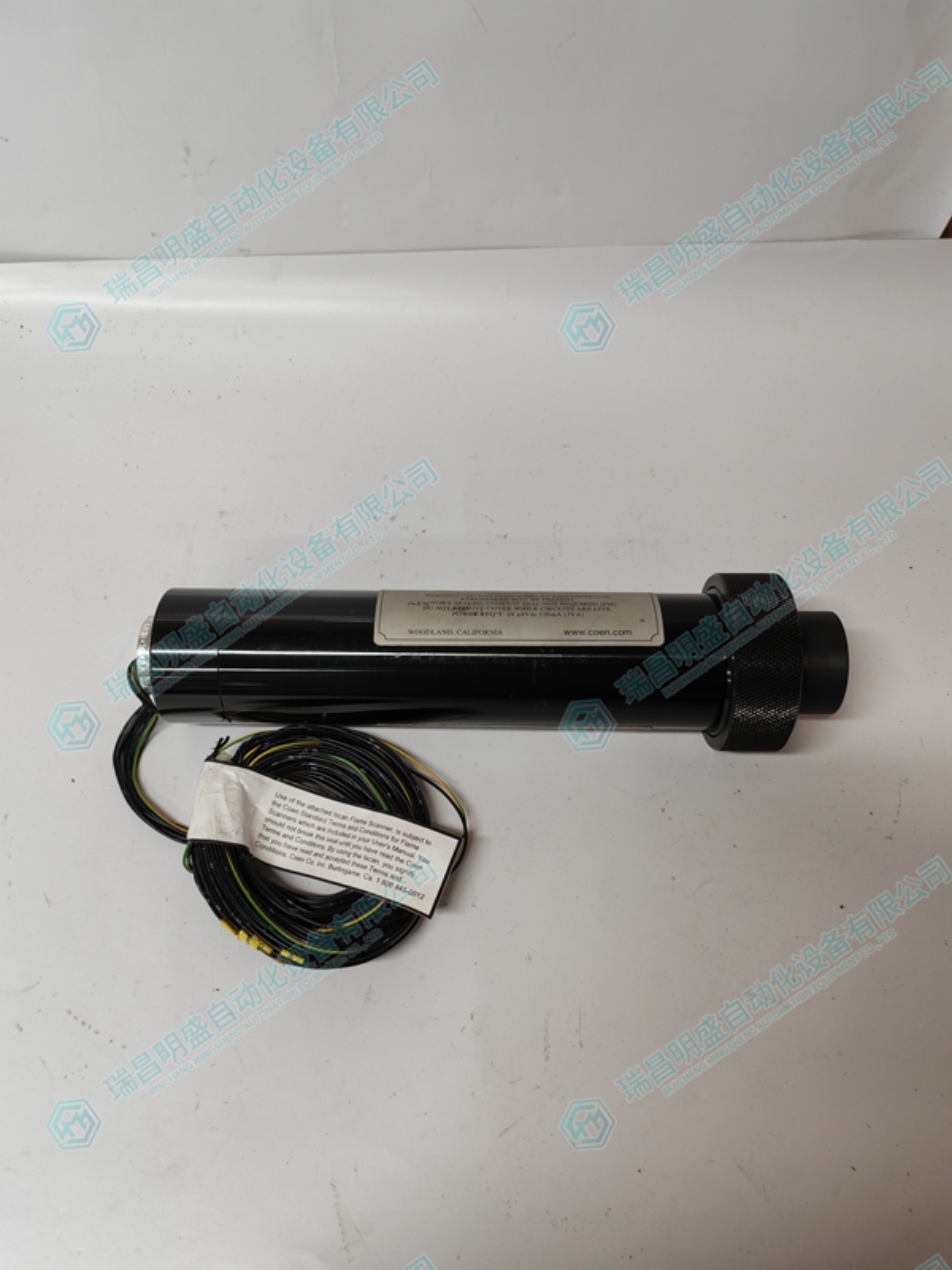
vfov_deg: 65.3
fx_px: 990
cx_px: 476
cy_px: 635
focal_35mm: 27
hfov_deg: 51.4
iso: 640
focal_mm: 6.12
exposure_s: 1/100
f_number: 1.9
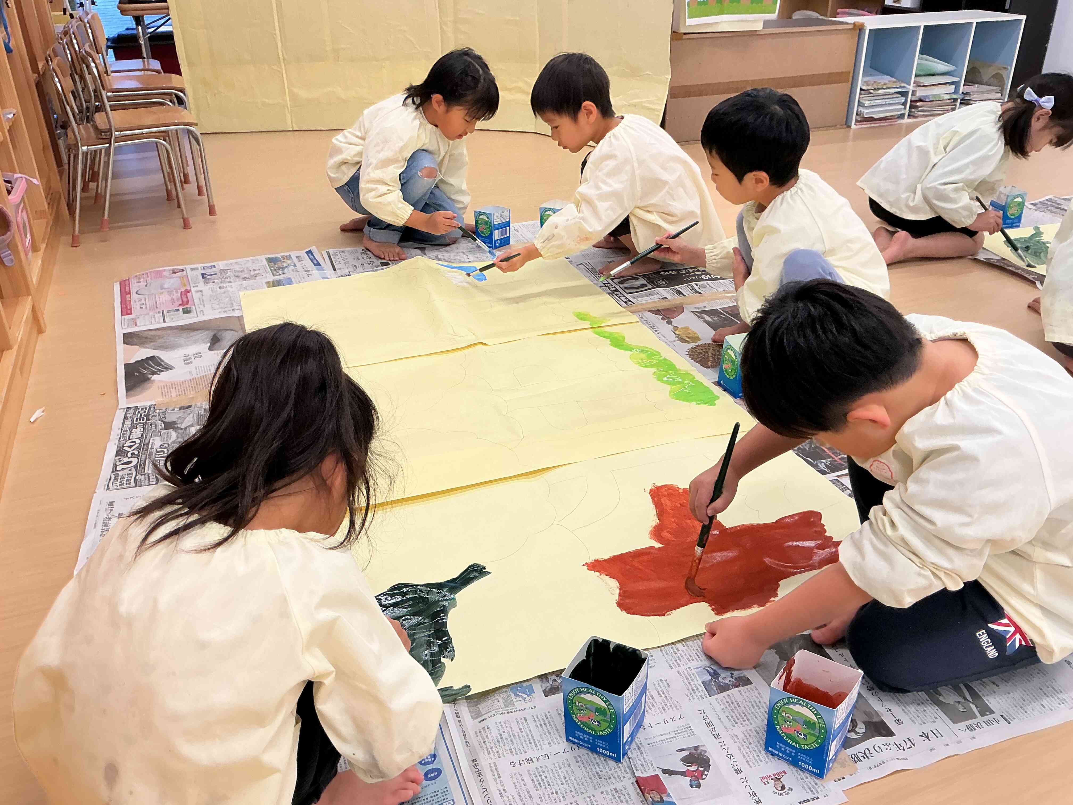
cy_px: 402
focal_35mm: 29
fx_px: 899
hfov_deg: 61.7
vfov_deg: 48.2
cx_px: 536
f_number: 1.8
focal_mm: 3
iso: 50
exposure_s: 1/120
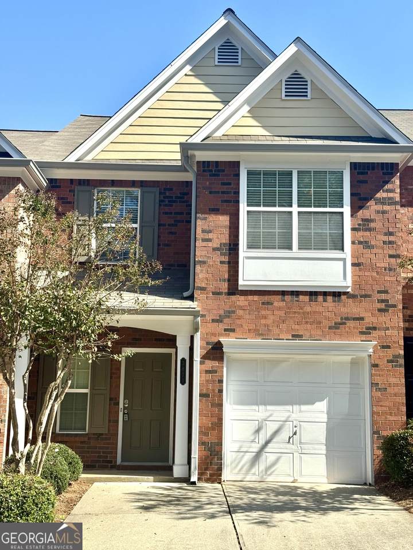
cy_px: 275
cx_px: 206
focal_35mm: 48
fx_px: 764
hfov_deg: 30.3
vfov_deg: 39.7
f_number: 1.78
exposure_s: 1/3425
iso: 64
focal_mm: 6.76
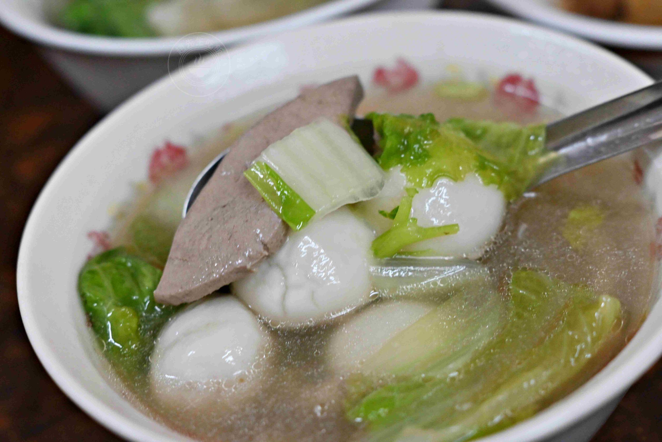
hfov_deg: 27.0
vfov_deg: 18.2
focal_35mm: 75
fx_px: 1379
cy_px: 221
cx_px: 331
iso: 1250
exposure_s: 1/160
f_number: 3.2
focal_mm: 50
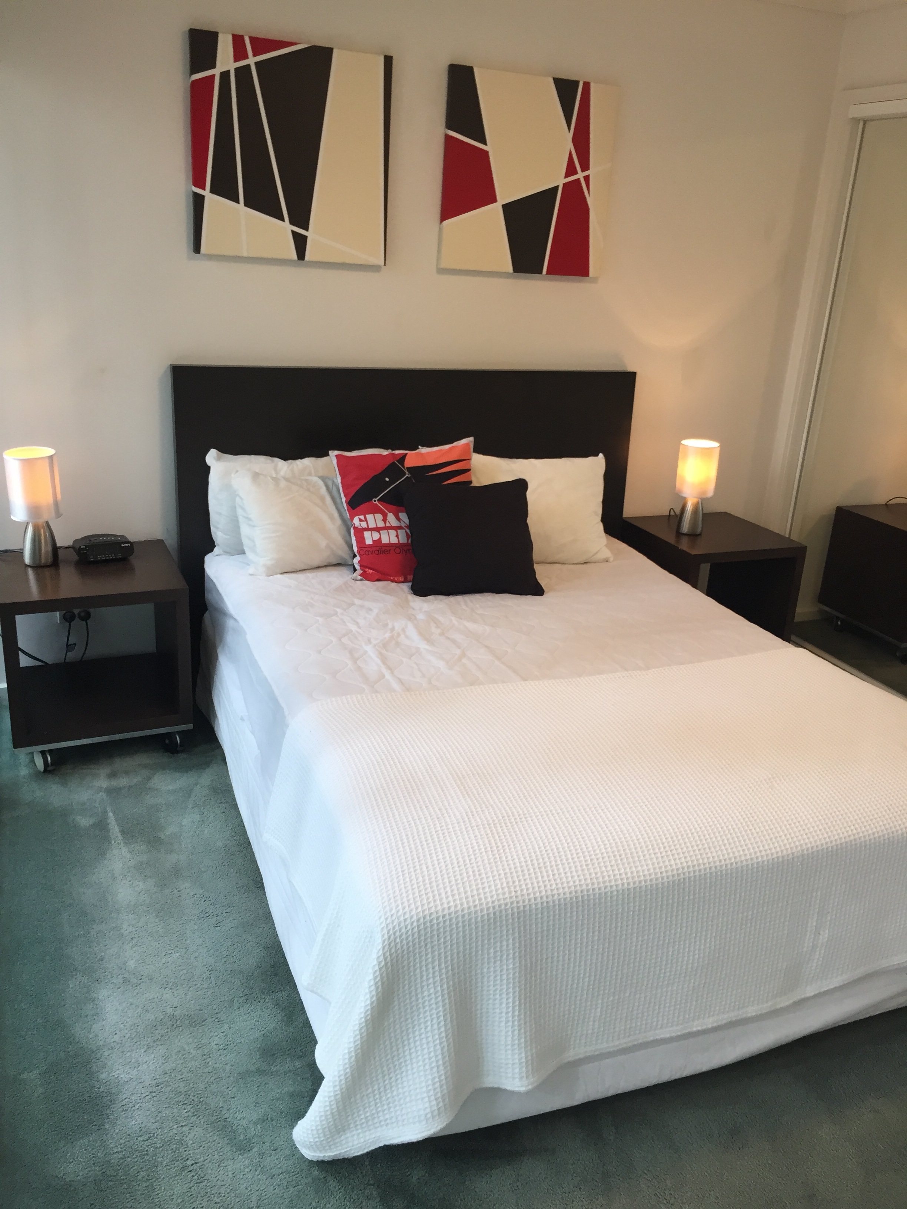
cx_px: 454
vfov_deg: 61.7
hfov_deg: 48.2
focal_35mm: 29
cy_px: 604
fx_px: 1013
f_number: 2.2
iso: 40
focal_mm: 4.15
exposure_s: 1/40
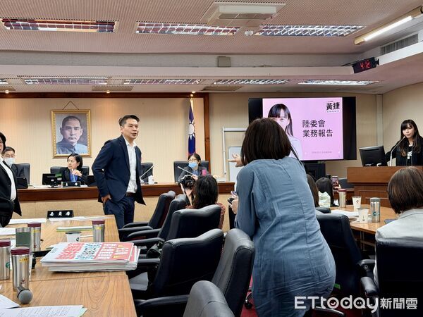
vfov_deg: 30.3
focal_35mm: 48
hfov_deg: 39.7
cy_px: 158
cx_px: 212
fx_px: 587
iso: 64
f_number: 1.78
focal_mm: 6.76
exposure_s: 1/60
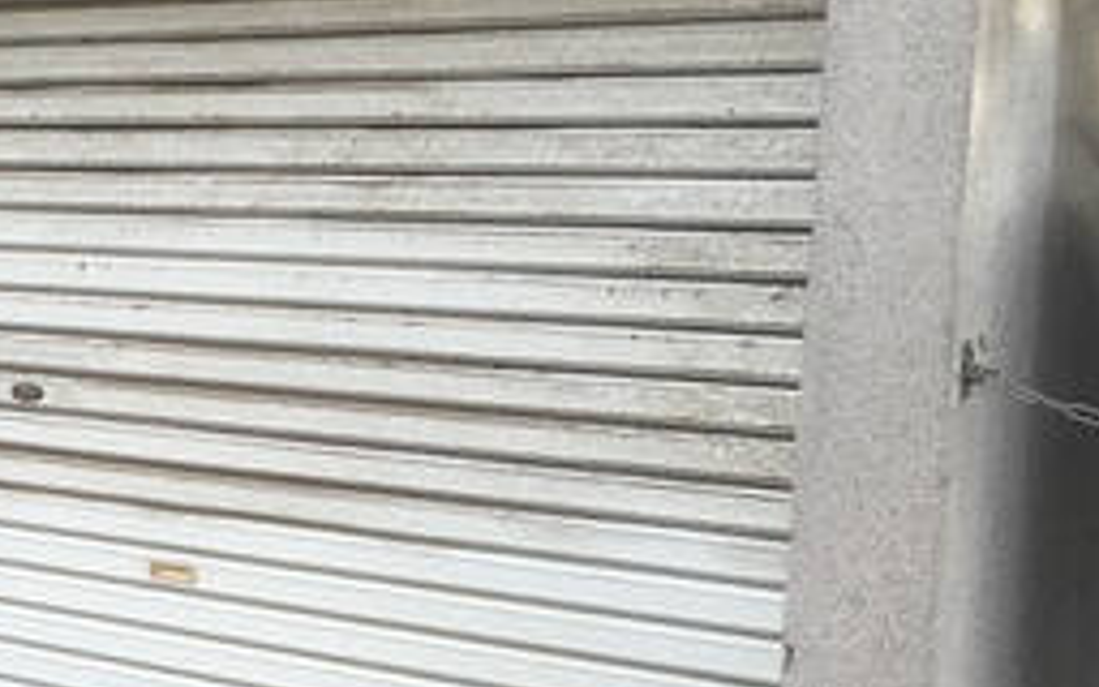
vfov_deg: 15.5
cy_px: 539
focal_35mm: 84
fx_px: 2516
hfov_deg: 22.4
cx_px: -270
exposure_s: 1/145
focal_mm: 4.15
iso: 25
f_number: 2.2
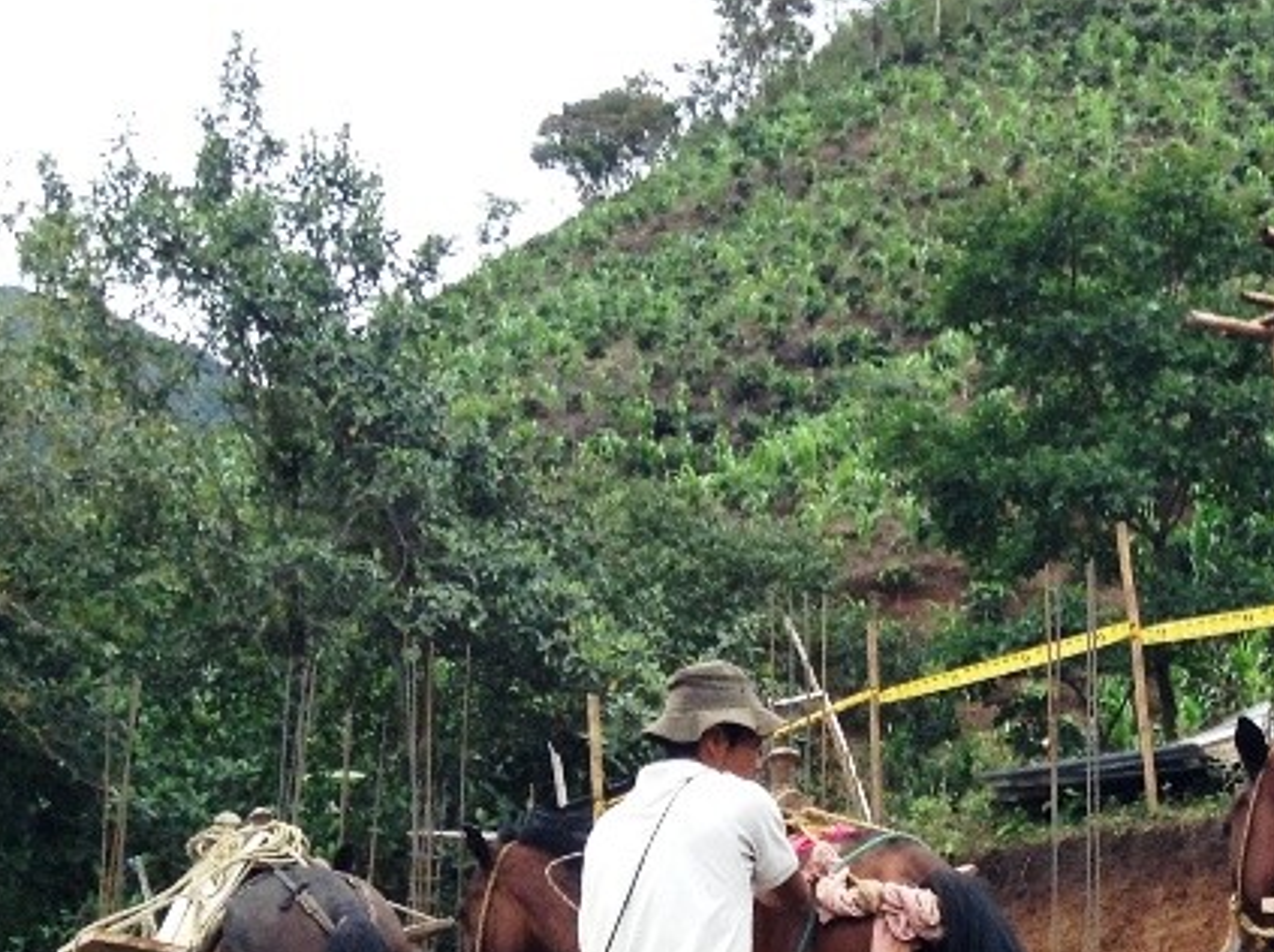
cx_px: 1280
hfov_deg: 23.9
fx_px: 2867
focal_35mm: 78
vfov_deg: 18.4
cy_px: 935
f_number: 2.4
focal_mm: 3.3
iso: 32
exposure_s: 1/371
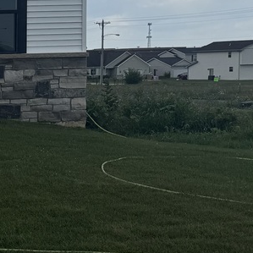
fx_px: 843
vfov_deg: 17.1
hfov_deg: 13.0
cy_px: 140
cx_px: -355
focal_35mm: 102
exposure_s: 1/6410
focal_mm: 6.76
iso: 80
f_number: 1.78
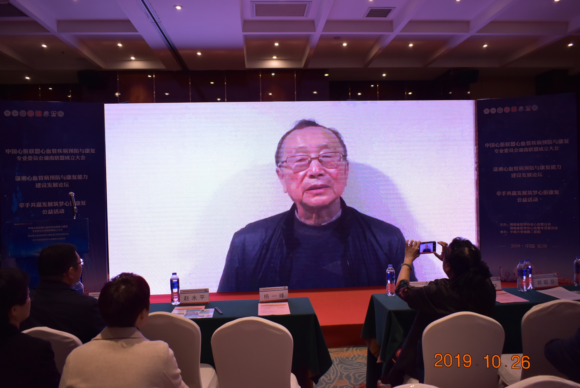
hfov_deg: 67.3
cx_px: 290
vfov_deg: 48.0
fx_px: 435
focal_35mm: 27
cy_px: 194
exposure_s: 1/80
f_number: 3.5
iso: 1000
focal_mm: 18
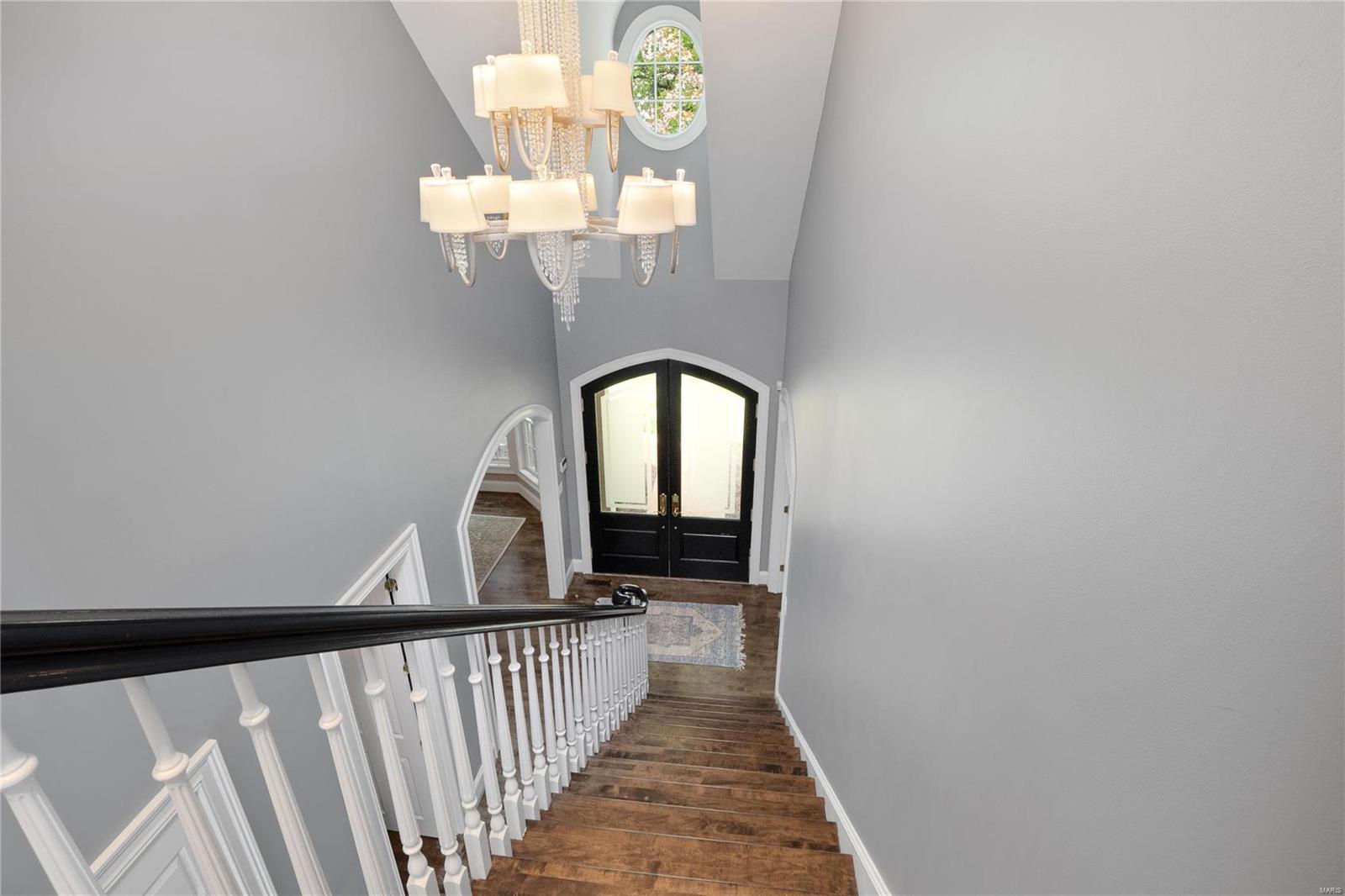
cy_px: 448
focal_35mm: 16
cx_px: 672
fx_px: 598
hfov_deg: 96.7
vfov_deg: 73.7
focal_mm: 8
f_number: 8
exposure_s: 1/1.67
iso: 400
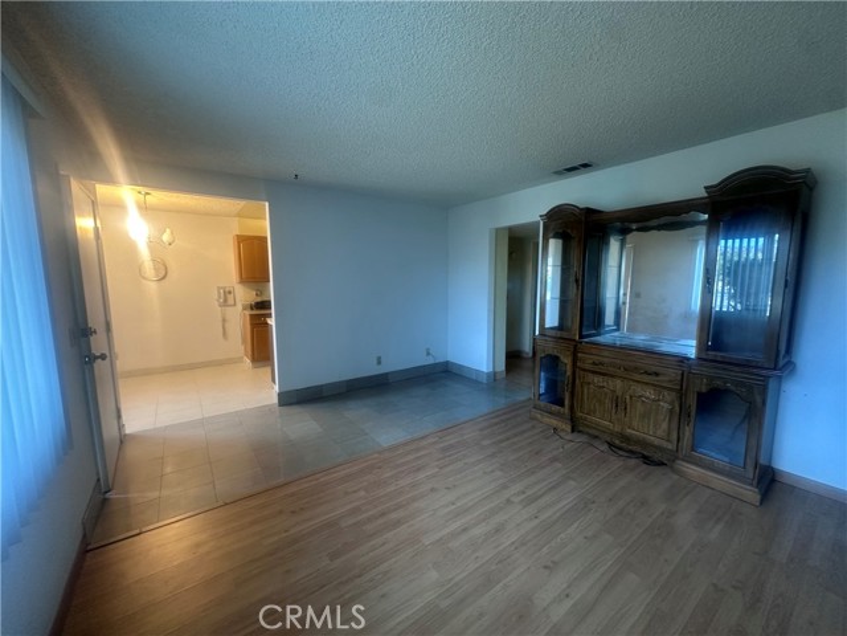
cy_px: 318
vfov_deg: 85.7
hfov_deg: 102.1
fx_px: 343
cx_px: 424
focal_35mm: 14
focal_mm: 2.22
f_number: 2.2
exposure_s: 1/60
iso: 160
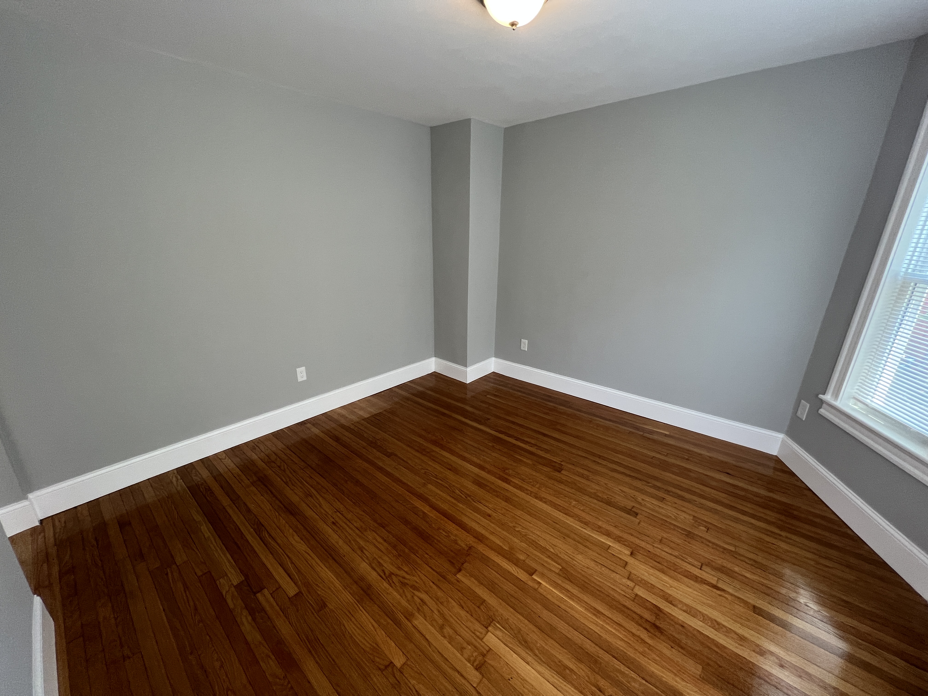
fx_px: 349
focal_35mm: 13
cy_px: 348
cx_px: 464
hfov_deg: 106.2
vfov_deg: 89.9
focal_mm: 1.57
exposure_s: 1/99
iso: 100
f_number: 1.8
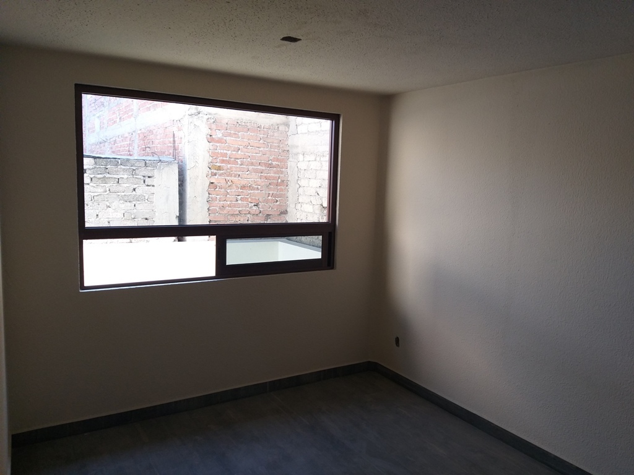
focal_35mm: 26
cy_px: 238
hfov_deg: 67.3
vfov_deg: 53.1
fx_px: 476
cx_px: 317
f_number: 1.7
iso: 50
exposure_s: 1/60
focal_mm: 3.93
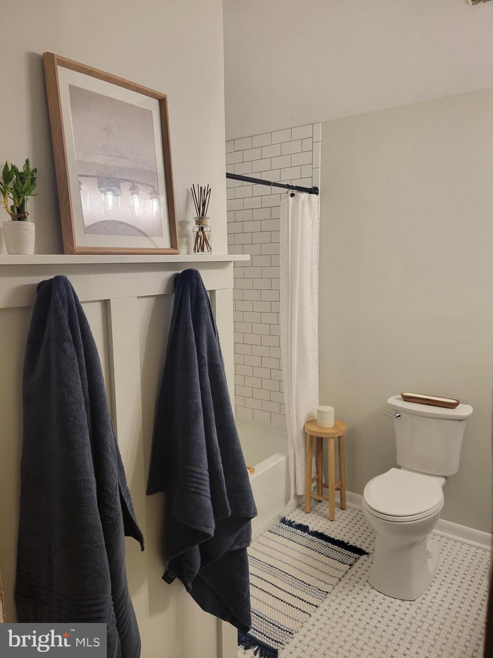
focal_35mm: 26
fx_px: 494
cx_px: 246
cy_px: 329
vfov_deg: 67.3
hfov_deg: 53.1
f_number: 1.8
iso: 160
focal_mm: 5.4
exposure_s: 1/120
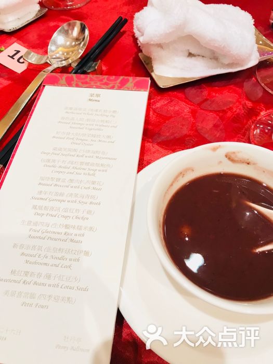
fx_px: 294
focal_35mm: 28
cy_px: 182
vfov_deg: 63.4
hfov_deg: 49.7
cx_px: 136
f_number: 1.8
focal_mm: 3.99
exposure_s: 1/20
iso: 40
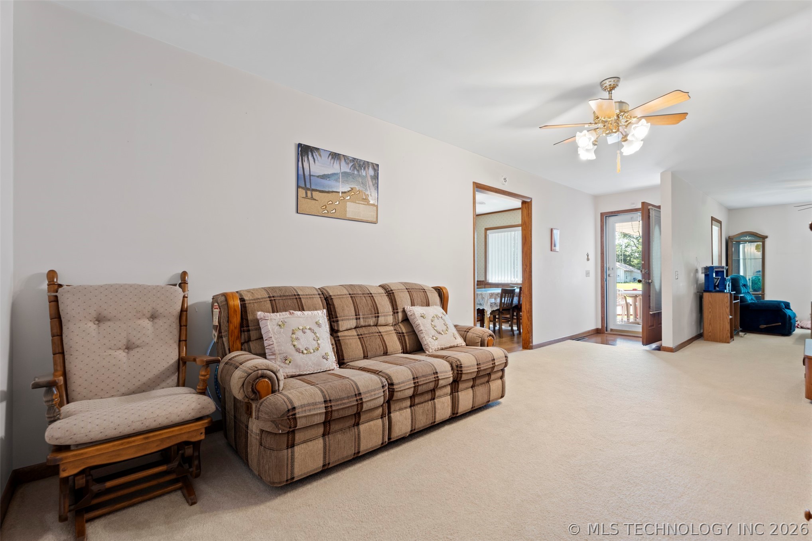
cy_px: 270
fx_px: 361
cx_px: 406
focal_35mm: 16
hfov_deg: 96.7
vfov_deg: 73.7
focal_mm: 16
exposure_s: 1
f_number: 9
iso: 250
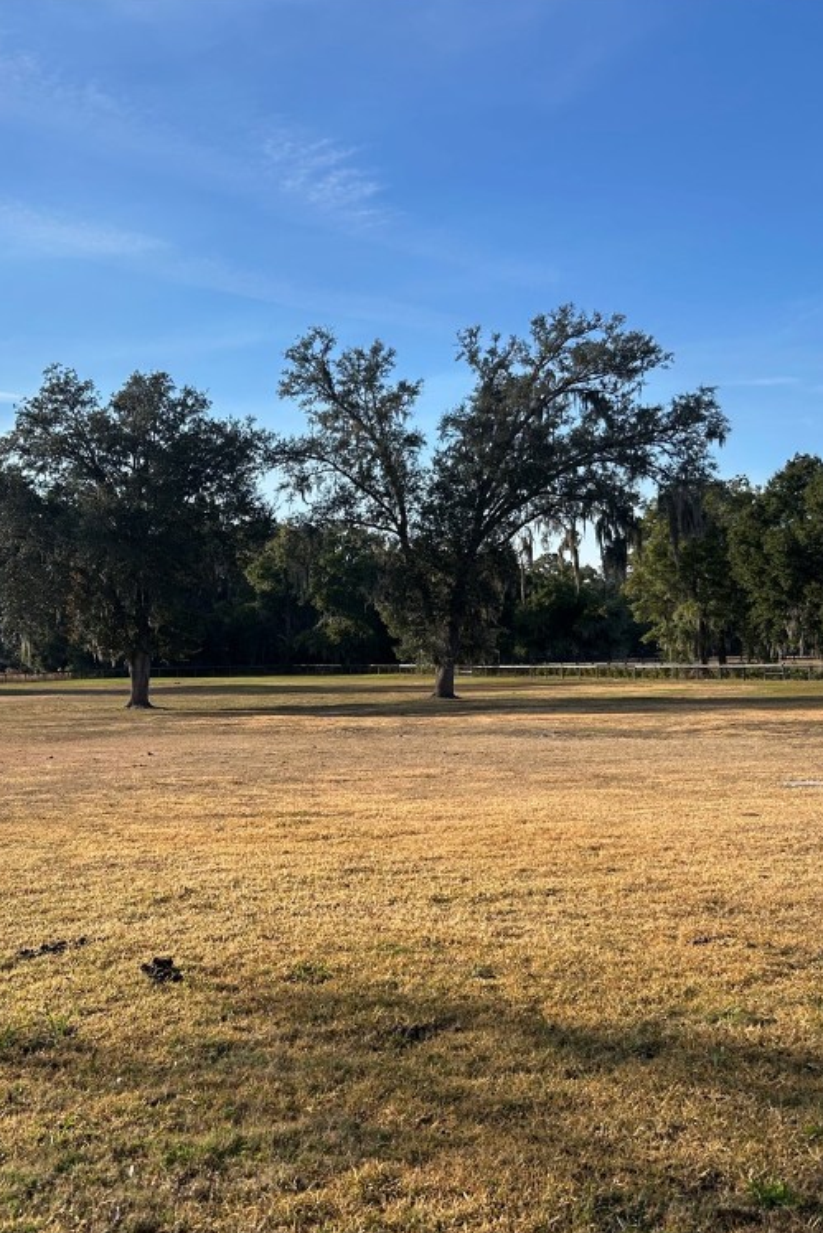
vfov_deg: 51.9
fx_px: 1268
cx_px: 264
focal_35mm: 37
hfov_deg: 35.5
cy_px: 625
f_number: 1.5
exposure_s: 1/3460
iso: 50
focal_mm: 5.7
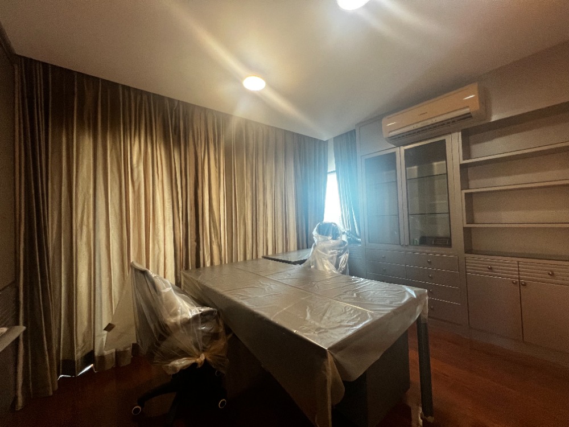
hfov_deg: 106.2
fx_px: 214
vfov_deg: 89.9
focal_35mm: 13
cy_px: 214
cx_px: 284
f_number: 1.8
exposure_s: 1/50
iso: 250
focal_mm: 1.57
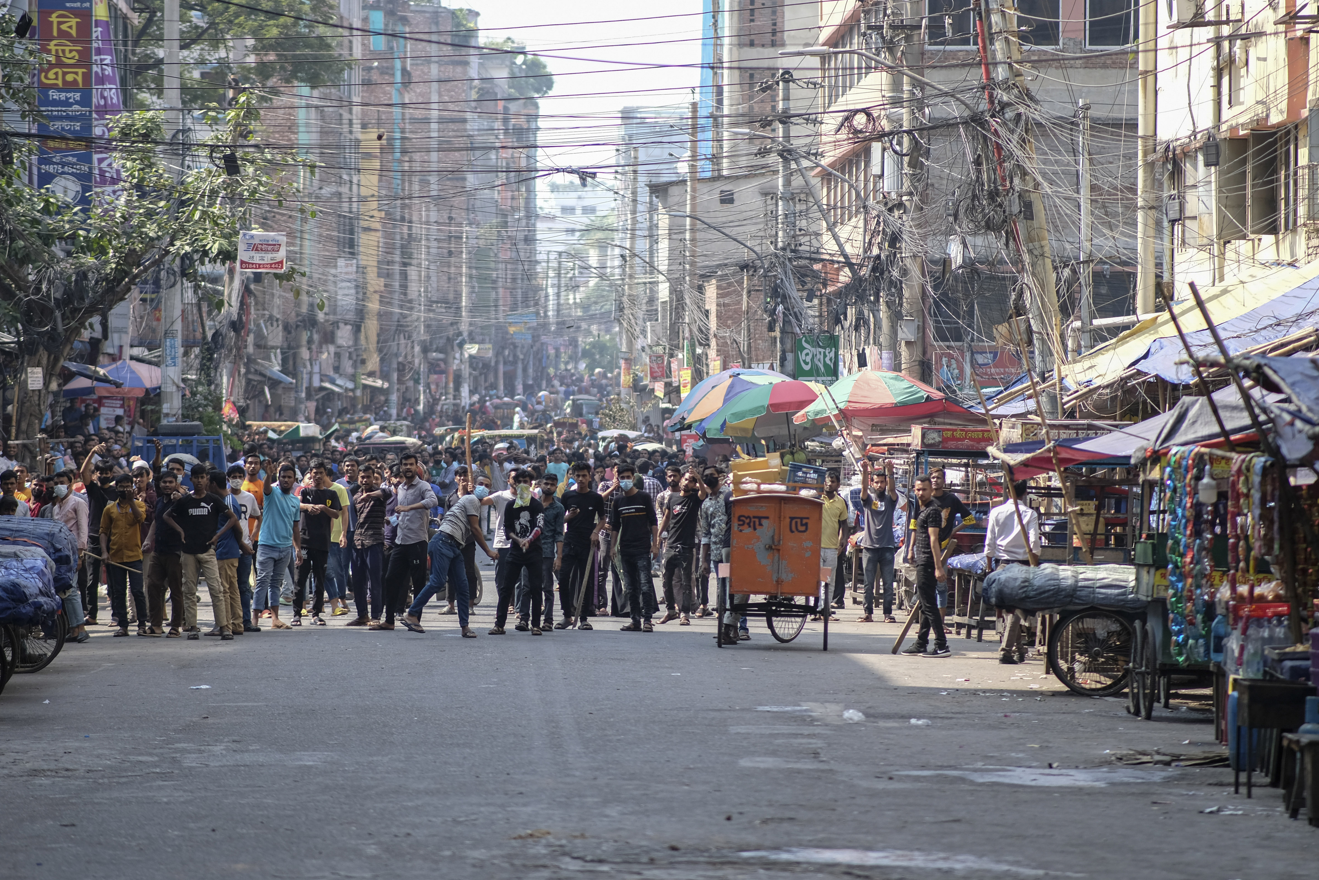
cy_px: 369
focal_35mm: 161
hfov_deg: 12.8
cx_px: 583
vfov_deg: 8.5
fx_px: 5898
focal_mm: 85
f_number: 1.8
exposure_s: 1/1700
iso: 200
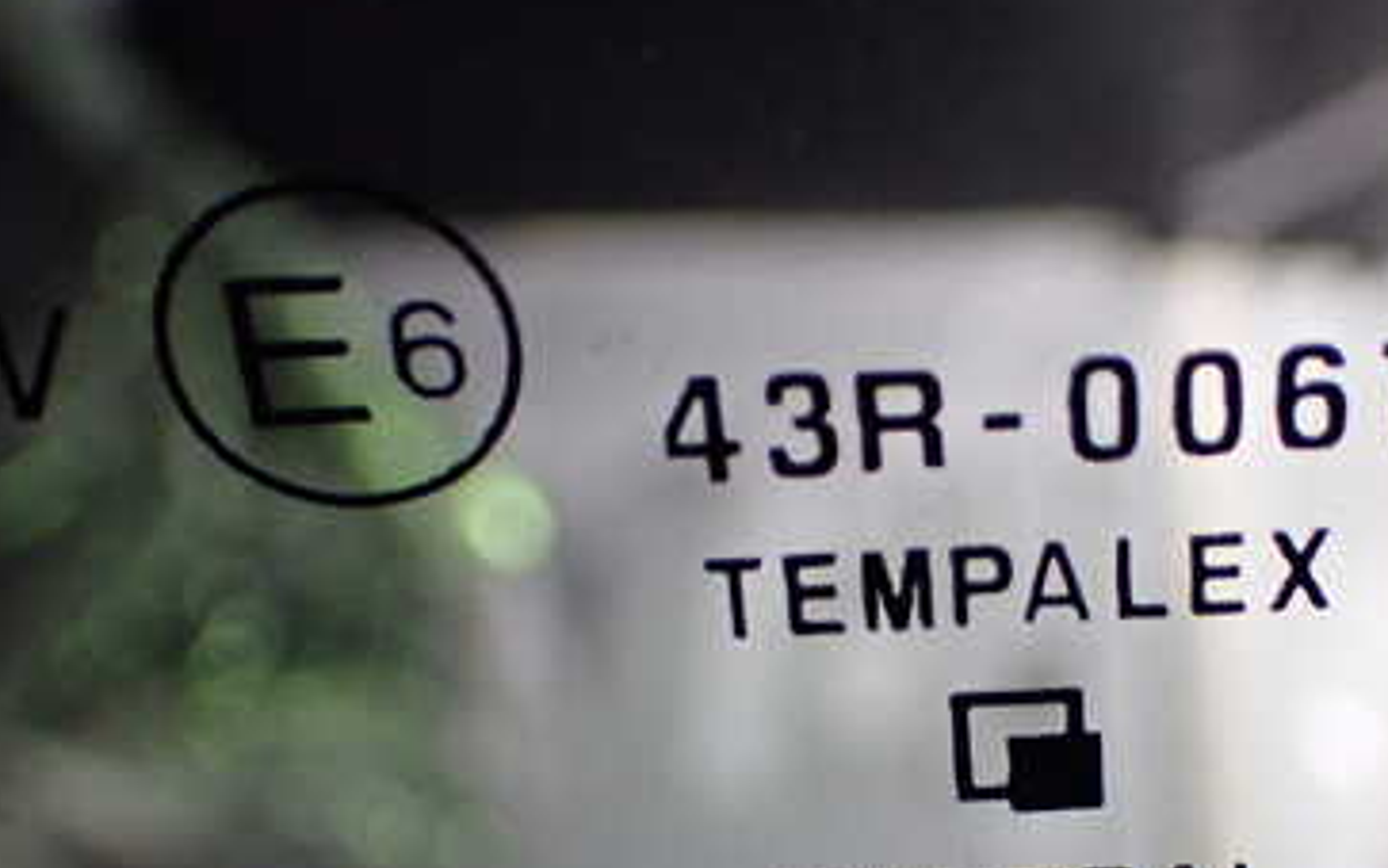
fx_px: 2913
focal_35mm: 77
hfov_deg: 26.6
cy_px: 746
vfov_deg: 16.8
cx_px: 933
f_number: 2.9
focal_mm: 7.84
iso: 800
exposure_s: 1/50
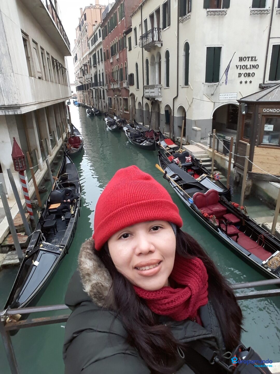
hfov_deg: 58.9
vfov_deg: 73.9
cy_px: 187
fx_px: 248
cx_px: 140
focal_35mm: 23
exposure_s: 1/120
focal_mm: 1.95
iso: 80
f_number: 2.2
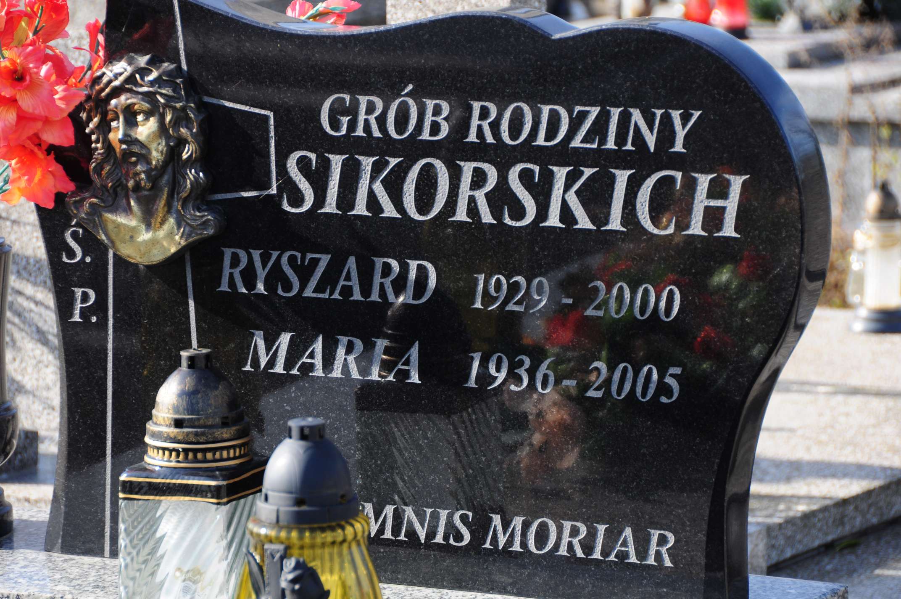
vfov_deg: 7.0
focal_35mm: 195
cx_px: 450
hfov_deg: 10.6
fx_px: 4874
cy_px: 300
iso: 200
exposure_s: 1/250
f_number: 7.1
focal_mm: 130
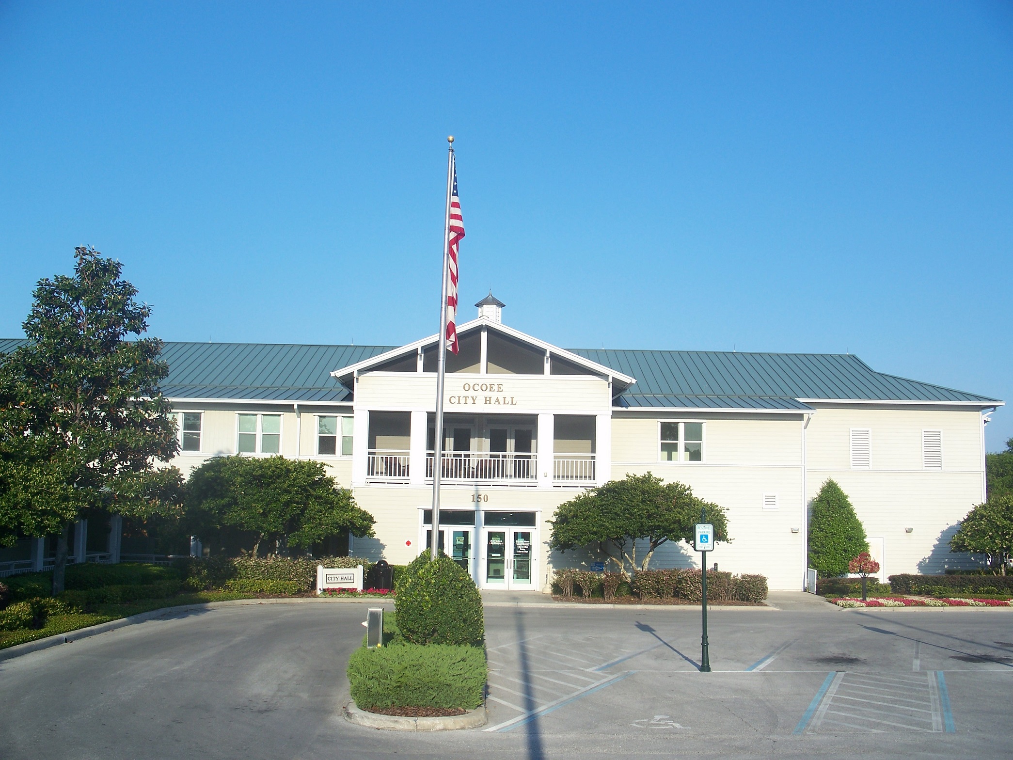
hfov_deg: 50.1
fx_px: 1083
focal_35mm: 37
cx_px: 506
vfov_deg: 38.7
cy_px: 380
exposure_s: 1/400
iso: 64
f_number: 4
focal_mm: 7.8
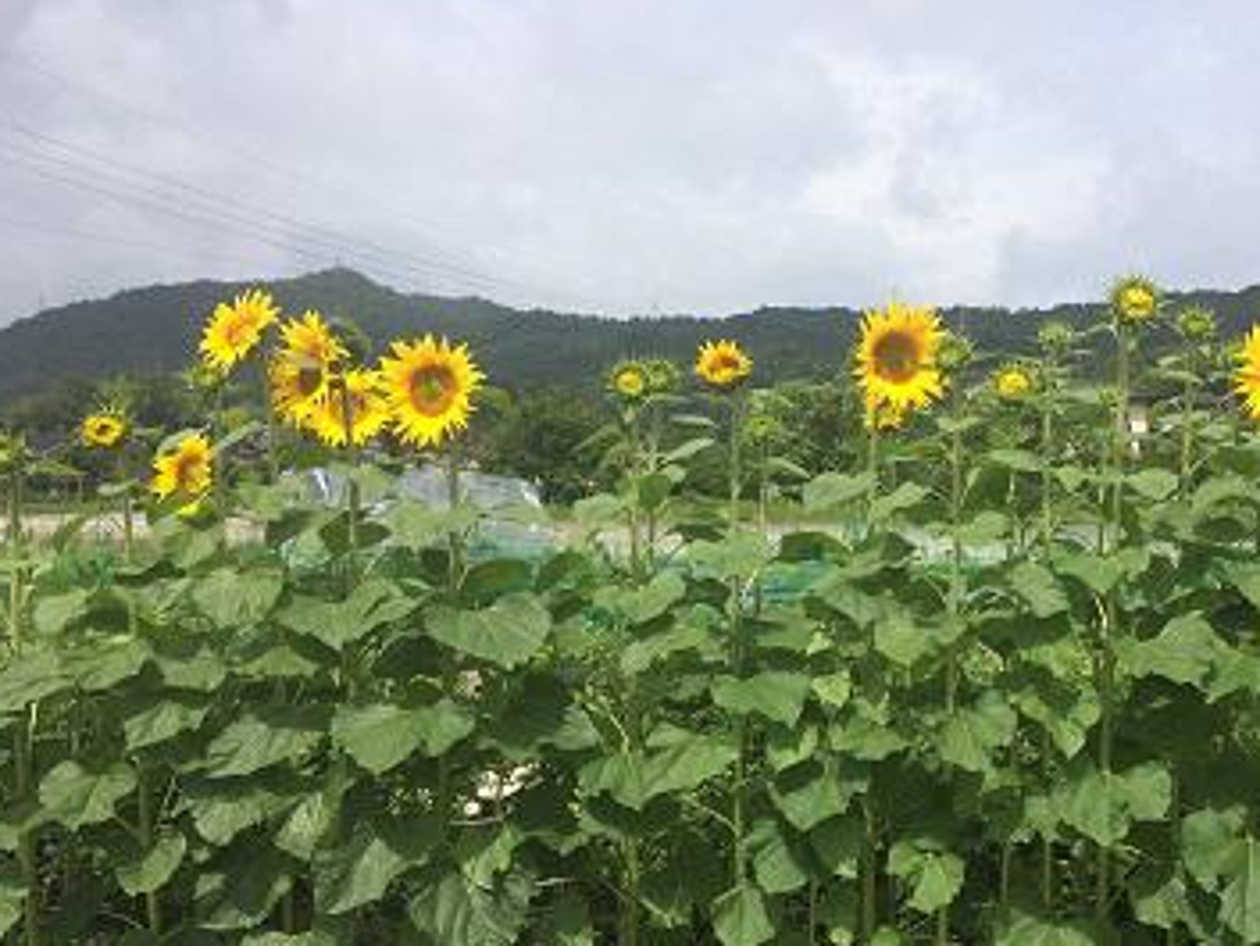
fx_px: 1420
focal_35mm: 39
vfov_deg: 36.8
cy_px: 539
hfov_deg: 47.3
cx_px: 801
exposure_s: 1/3425
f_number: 2.2
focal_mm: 4.2
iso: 32
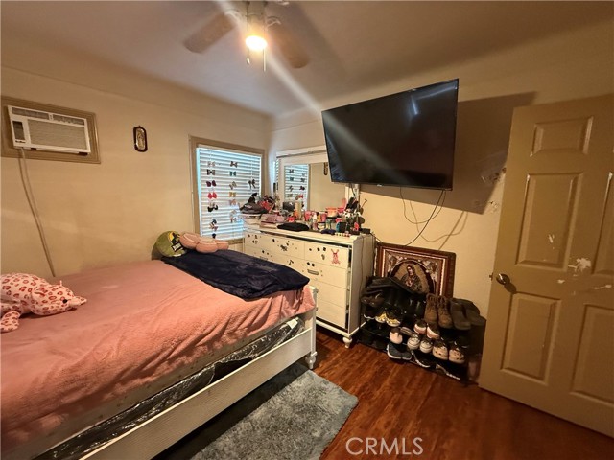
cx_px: 307
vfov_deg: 85.7
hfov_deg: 102.1
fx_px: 248
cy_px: 230
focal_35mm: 14
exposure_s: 1/60
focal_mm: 2.22
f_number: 2.2
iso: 800
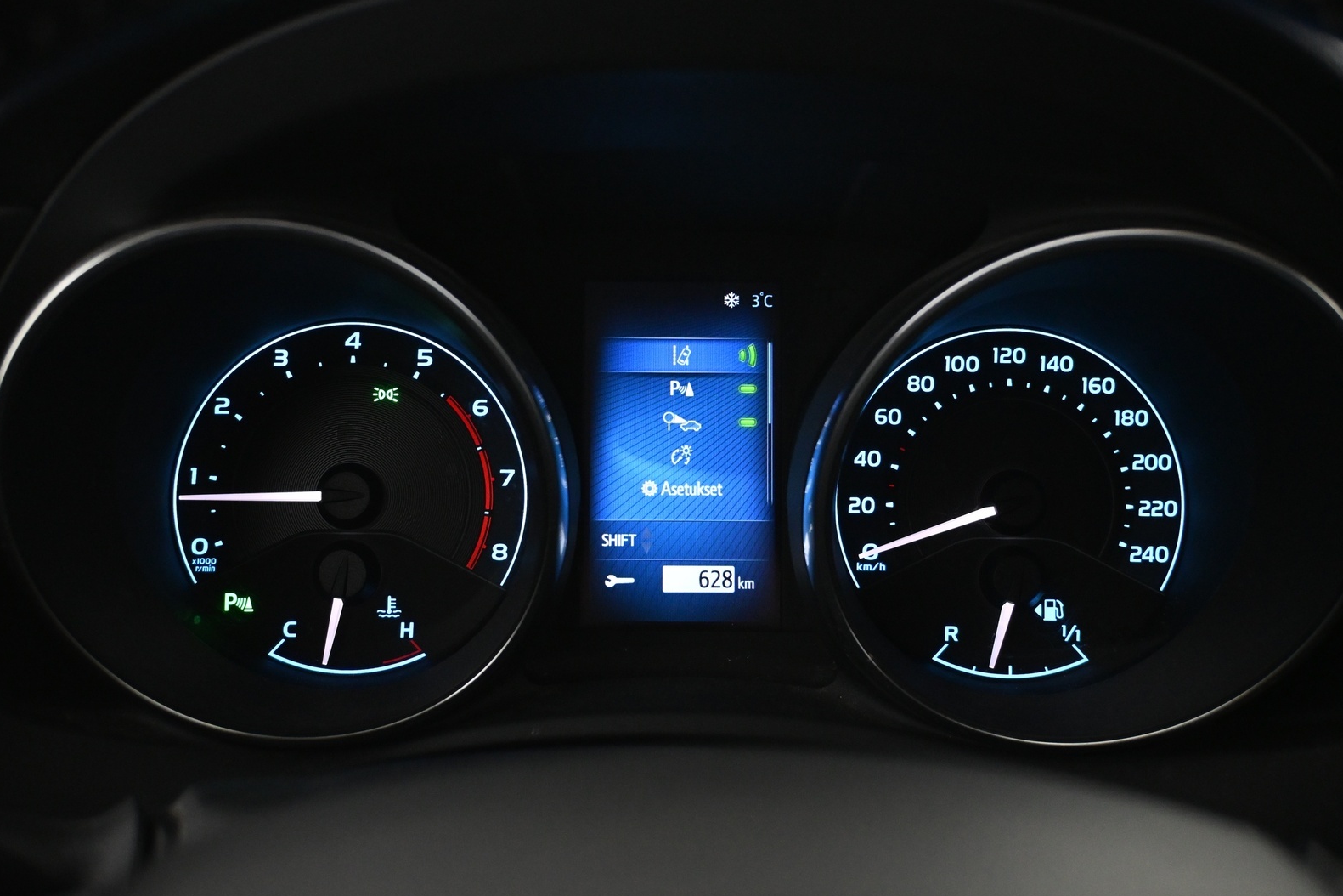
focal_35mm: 42
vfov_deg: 31.7
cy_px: 442
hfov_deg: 46.1
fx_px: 1576
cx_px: 664
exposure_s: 1/40
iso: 3600
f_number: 4.5
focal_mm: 27.5
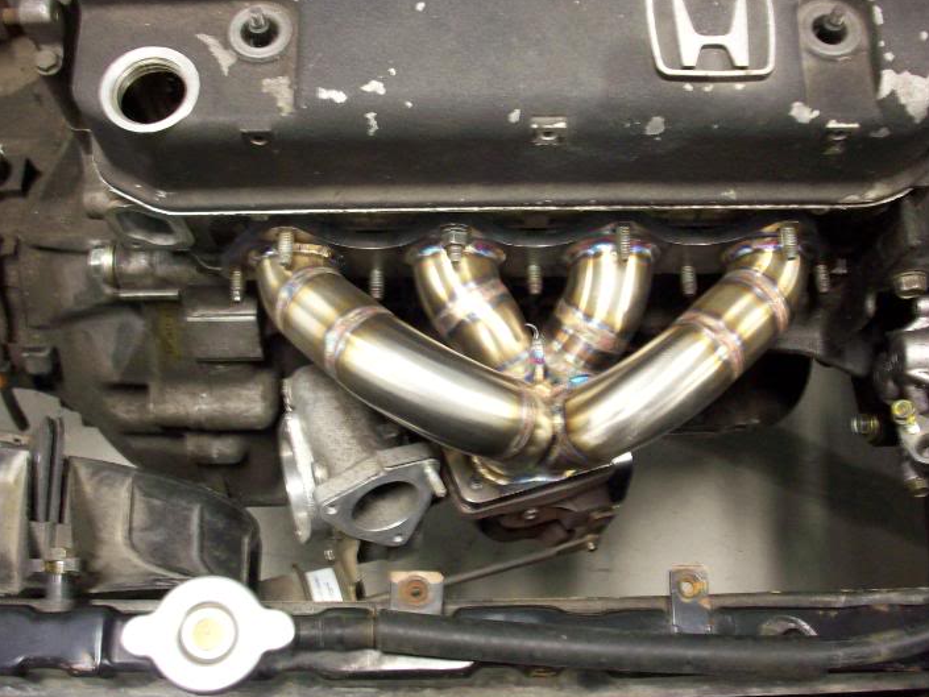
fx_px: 1127
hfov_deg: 44.8
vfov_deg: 34.3
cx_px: 482
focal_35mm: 42
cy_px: 324
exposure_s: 1/8
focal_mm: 6.2
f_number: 2.8
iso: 161
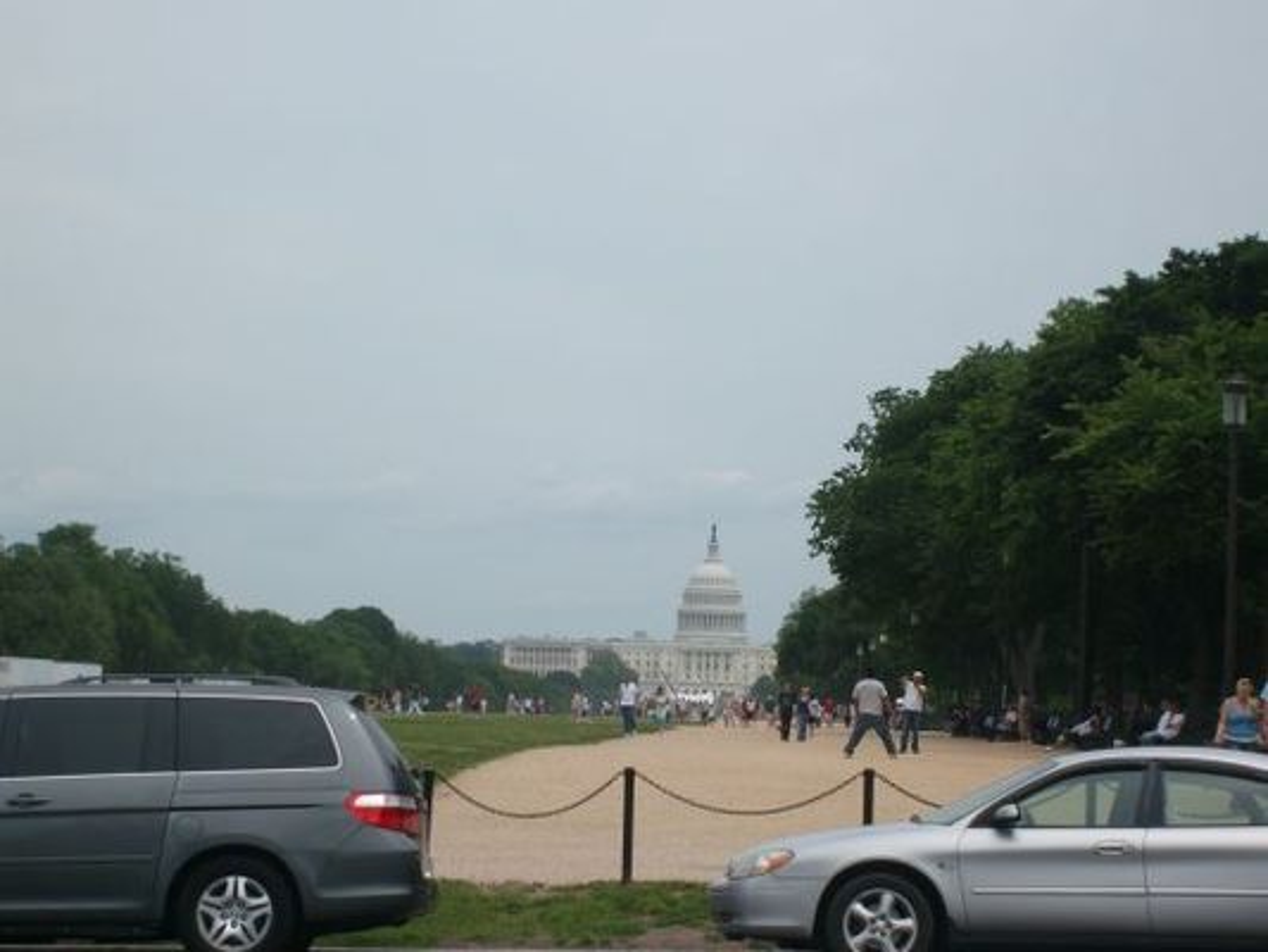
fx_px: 3884
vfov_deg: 14.0
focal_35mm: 106
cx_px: 634
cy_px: 476
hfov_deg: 18.5
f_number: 12.4
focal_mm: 17.4
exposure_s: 1/180
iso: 80
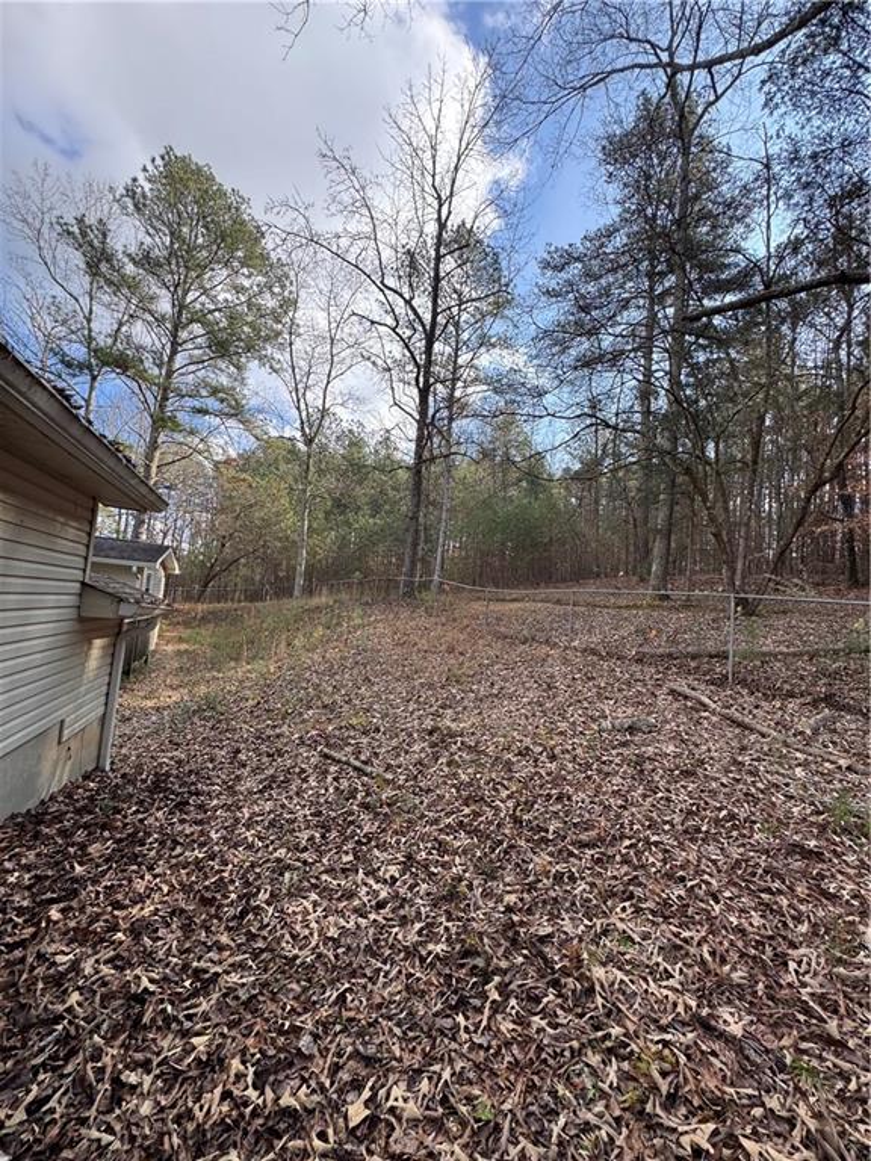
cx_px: 436
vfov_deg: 102.1
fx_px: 470
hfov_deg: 85.7
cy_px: 580
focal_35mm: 14
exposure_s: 1/386
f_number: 2.2
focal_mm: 2.22
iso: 40
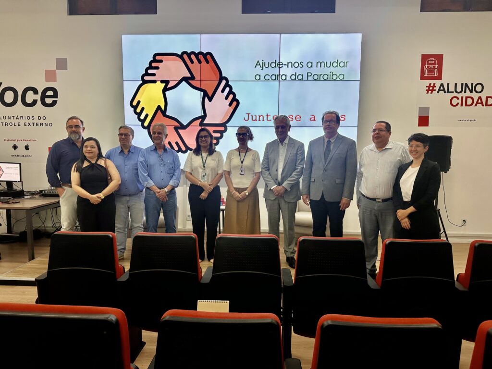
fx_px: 341
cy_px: 184
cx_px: 246
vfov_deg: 56.8
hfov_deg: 71.6
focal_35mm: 24
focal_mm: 6.86
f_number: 1.78
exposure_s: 1/120
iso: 125
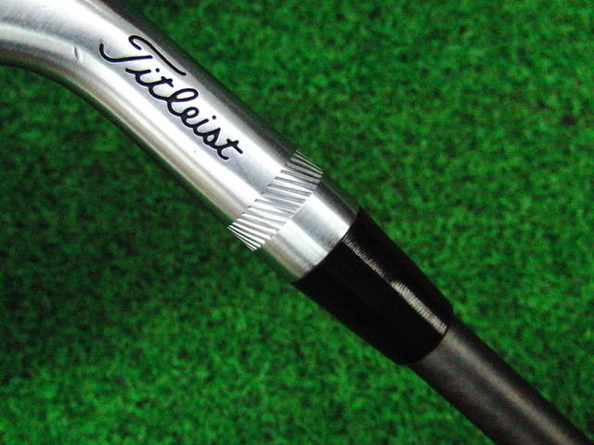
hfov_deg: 50.1
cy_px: 222
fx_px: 635
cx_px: 297
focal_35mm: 37
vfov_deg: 38.7
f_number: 3.6
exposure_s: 1/400
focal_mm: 6.42
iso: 3200
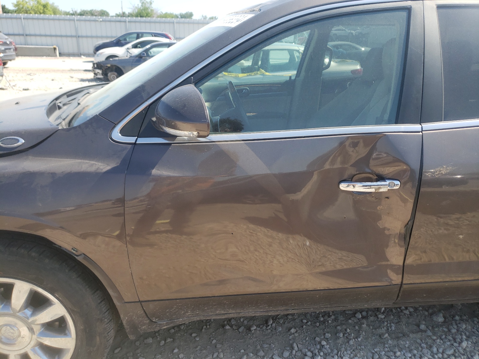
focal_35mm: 26
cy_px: 180
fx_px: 360
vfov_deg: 53.1
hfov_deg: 67.3
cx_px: 240
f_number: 1.5
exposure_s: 1/1111
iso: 50
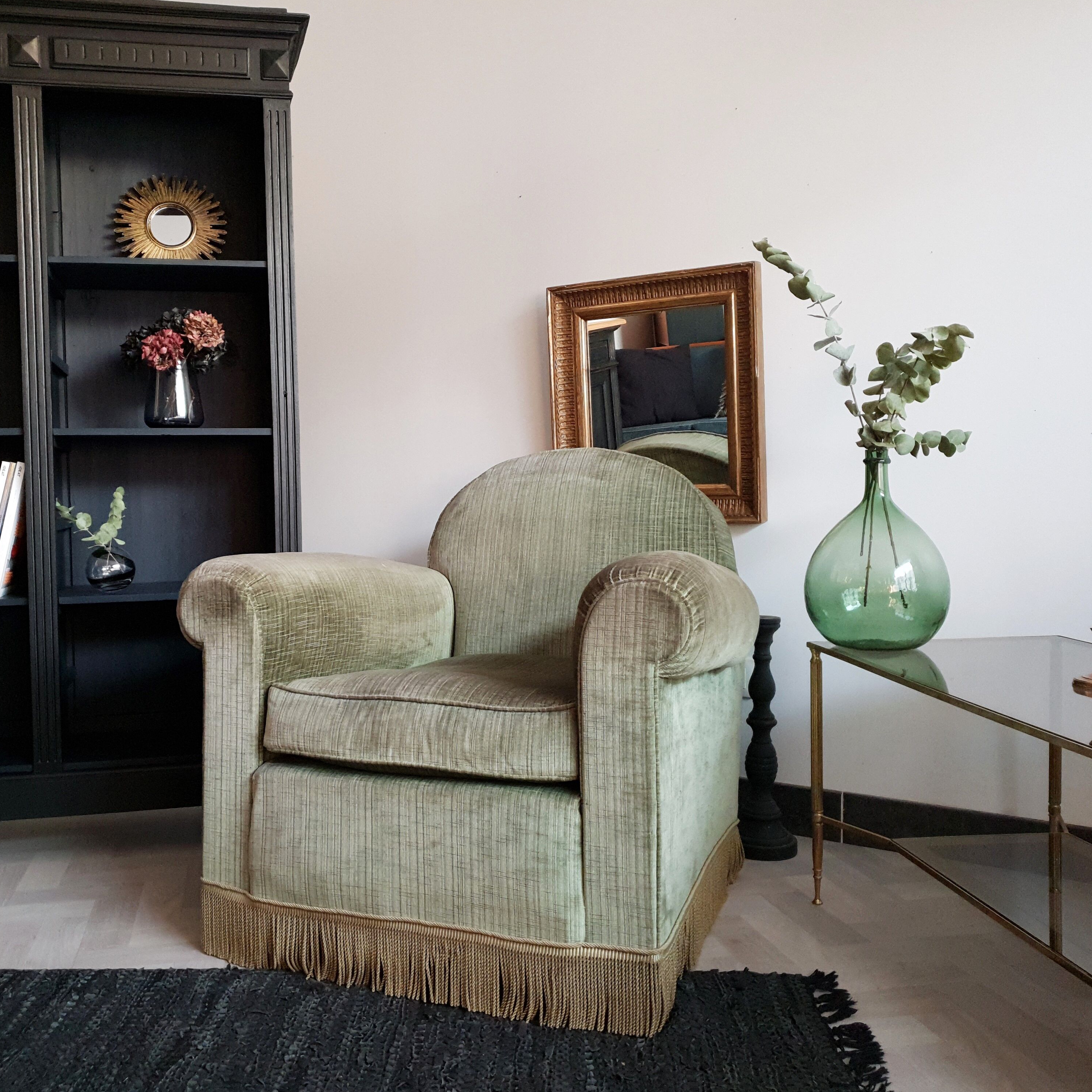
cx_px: 453
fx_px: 1106
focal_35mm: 31
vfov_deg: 52.5
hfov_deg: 52.3
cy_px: 548
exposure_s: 1/50
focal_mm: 4.3
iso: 250
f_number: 1.5
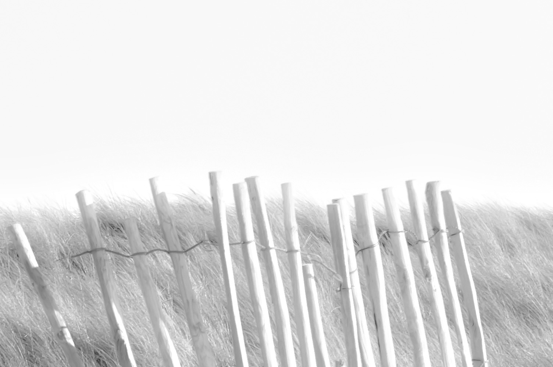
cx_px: -182
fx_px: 5576
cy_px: 426
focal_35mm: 363
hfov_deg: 5.6
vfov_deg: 3.8
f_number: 14
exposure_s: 1/125
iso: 200
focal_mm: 85
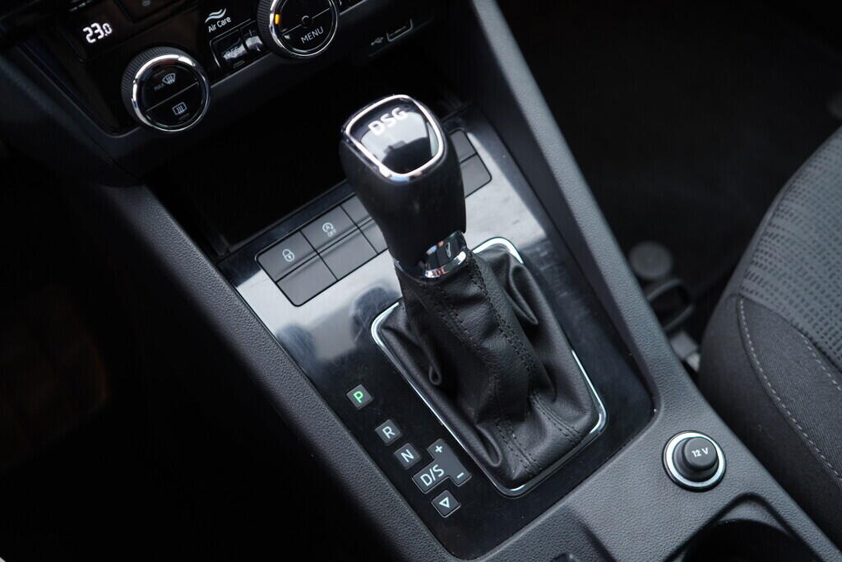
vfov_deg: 36.9
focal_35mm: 36
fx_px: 842
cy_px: 281
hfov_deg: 53.1
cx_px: 421
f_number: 2.8
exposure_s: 1/40
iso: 320
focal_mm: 24
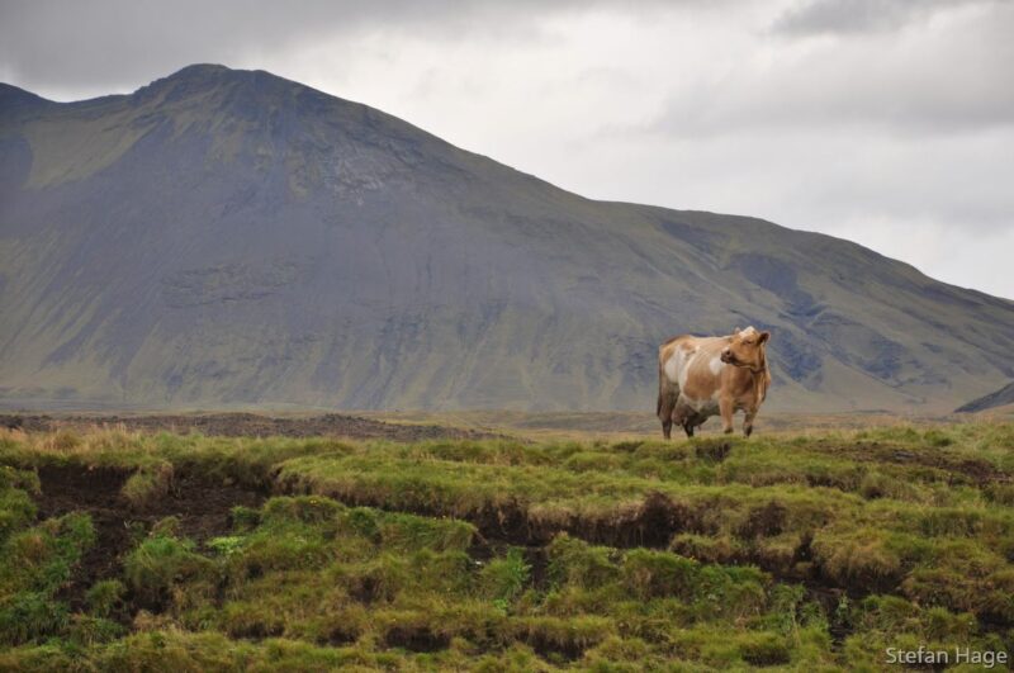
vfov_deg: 8.7
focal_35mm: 158
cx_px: 507
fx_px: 4430
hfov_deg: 13.1
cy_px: 336
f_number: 7.1
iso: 200
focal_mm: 105
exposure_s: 1/200
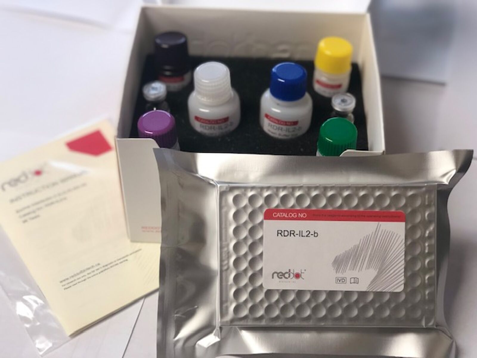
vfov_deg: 25.7
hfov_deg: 33.8
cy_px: 179
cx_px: 238
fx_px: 785
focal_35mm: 57
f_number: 2.8
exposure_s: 1/30
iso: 64
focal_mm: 6.6
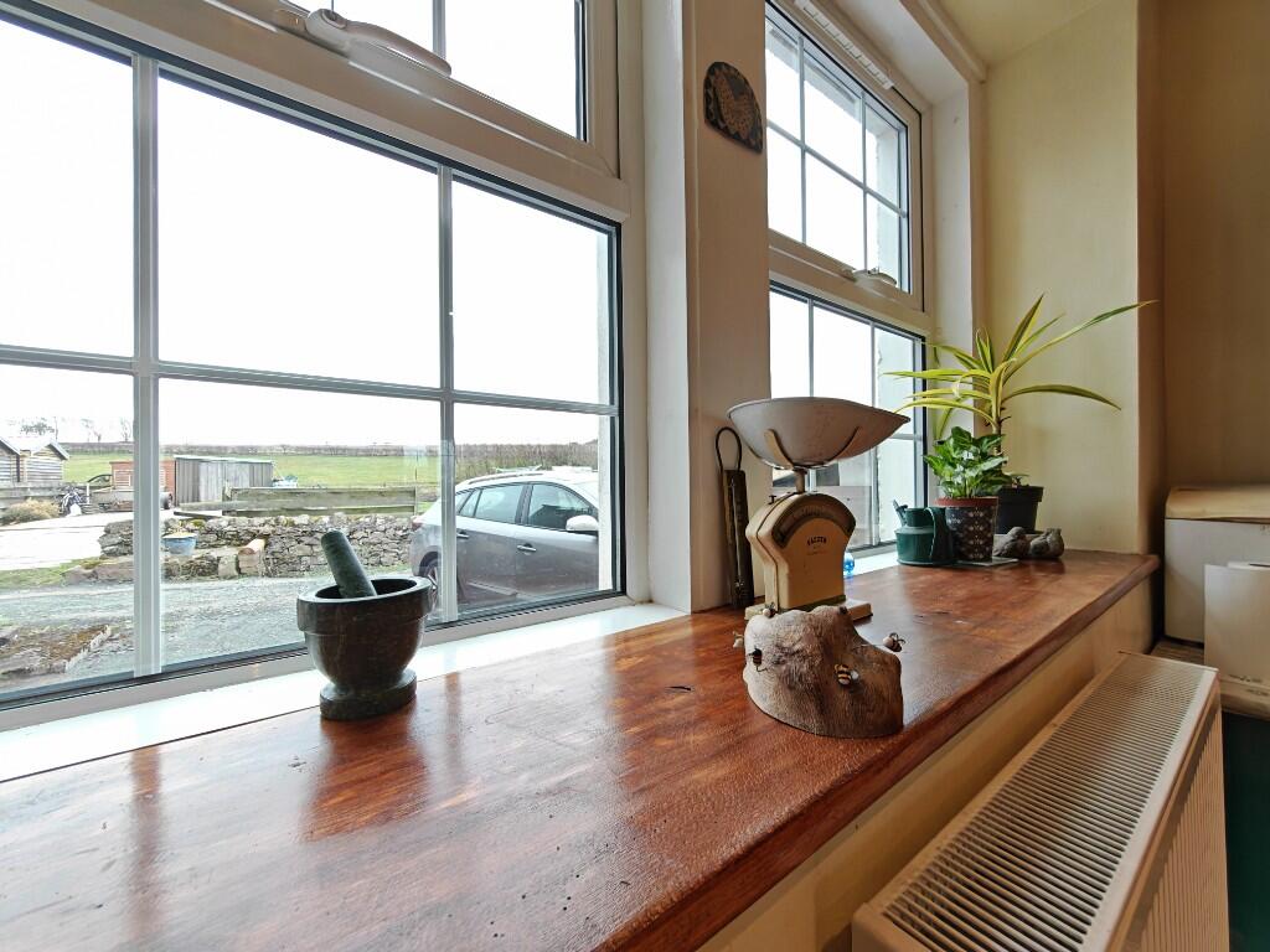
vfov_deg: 94.5
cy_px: 476
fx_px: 440
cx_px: 635
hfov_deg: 110.5
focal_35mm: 12
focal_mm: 1.82
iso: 80
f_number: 2
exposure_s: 1/50
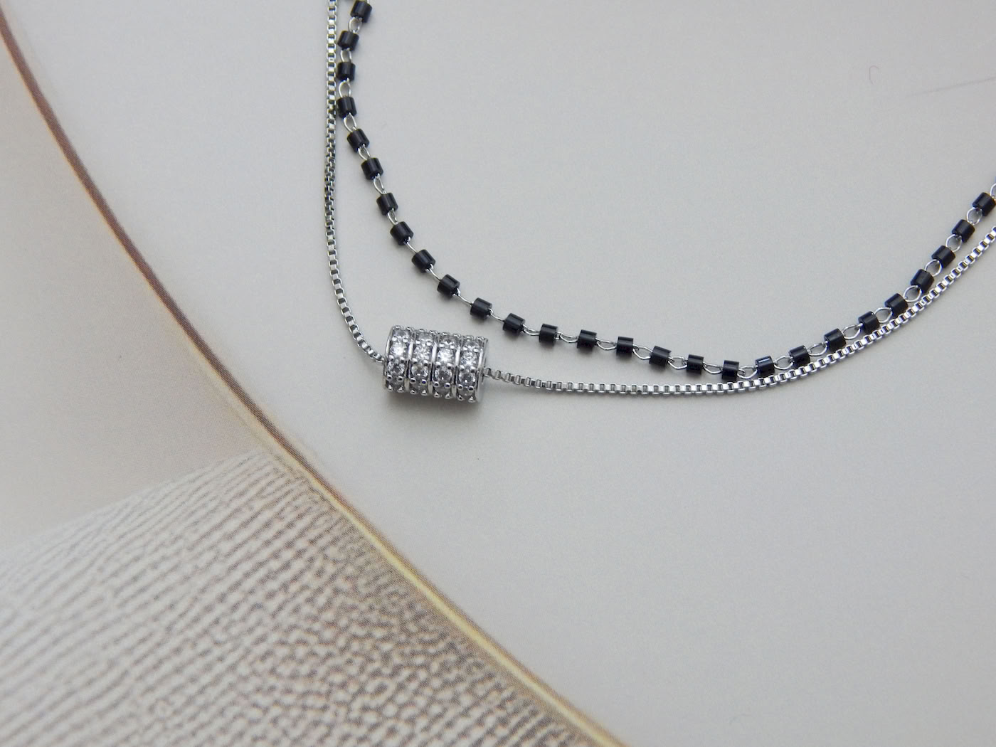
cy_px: 374
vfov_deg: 17.4
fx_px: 2446
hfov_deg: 23.0
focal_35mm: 85
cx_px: 498
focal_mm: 15.3
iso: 400
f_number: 4.3
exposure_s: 1/20
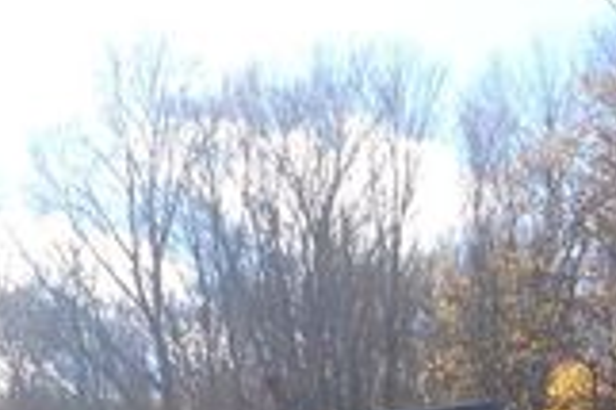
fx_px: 1914
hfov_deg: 18.2
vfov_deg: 11.7
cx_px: 187
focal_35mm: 112
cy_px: 609
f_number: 6.3
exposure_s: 1/160
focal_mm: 24
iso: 100
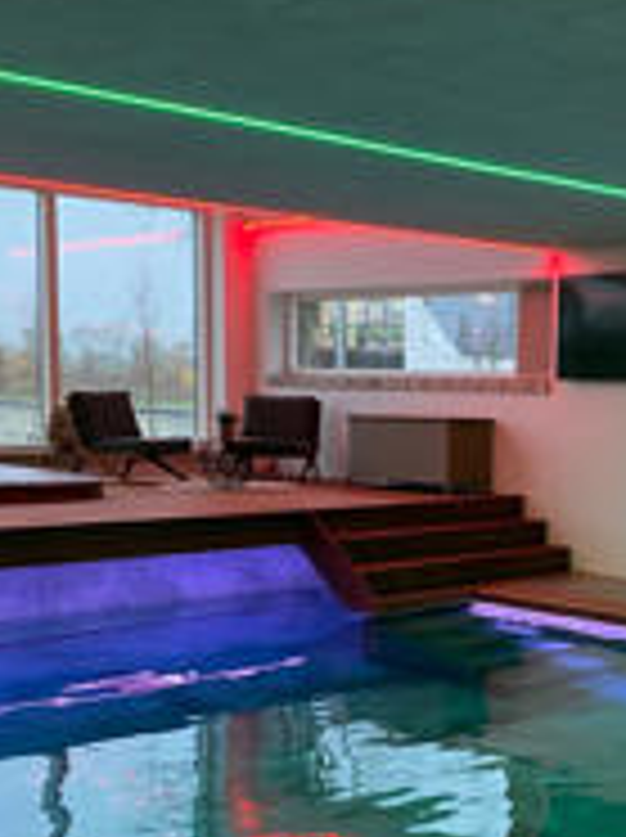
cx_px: 495
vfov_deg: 34.0
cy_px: 572
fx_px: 1353
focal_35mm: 56
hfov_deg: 25.6
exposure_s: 1/60
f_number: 1.8
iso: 400
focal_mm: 4.25
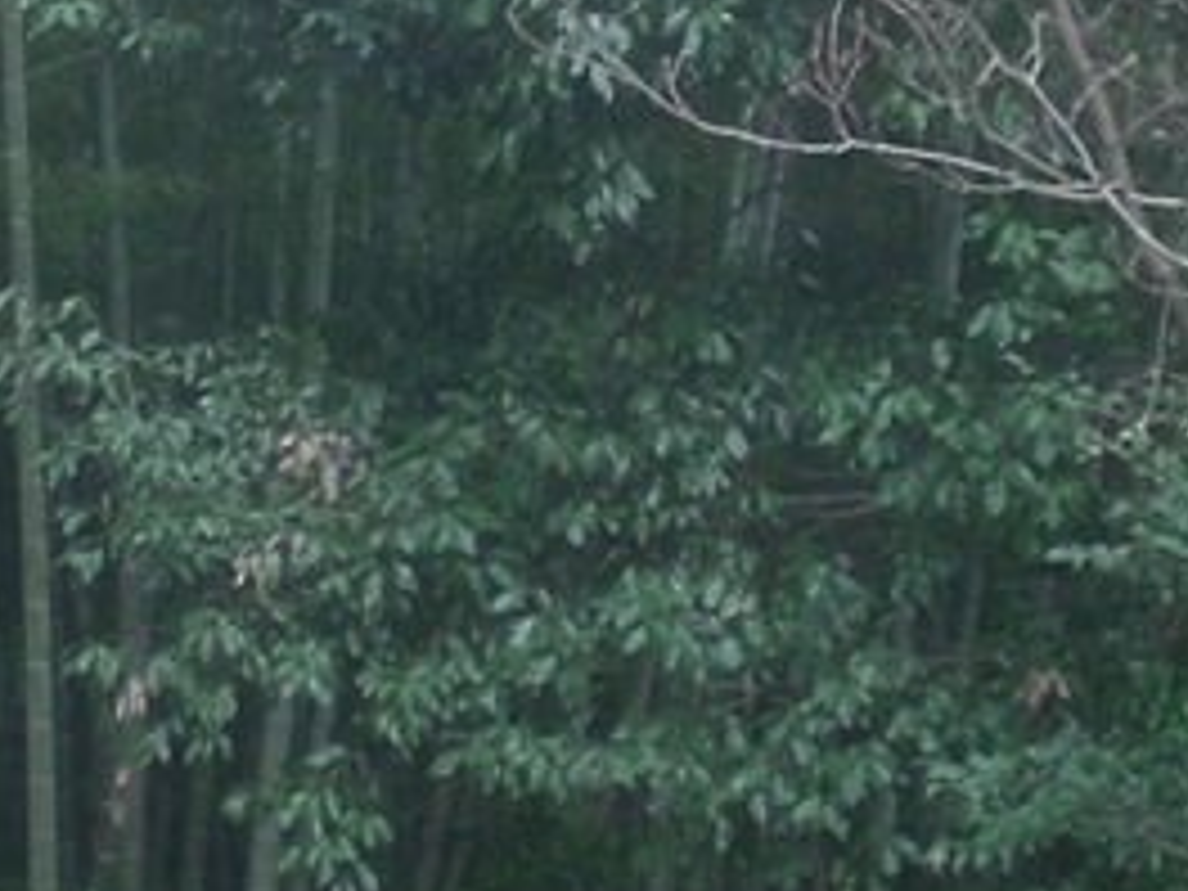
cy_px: -4
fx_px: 4942
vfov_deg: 10.2
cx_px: 310
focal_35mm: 144
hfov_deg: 13.7
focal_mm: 6.3
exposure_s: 1/80
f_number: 3.1
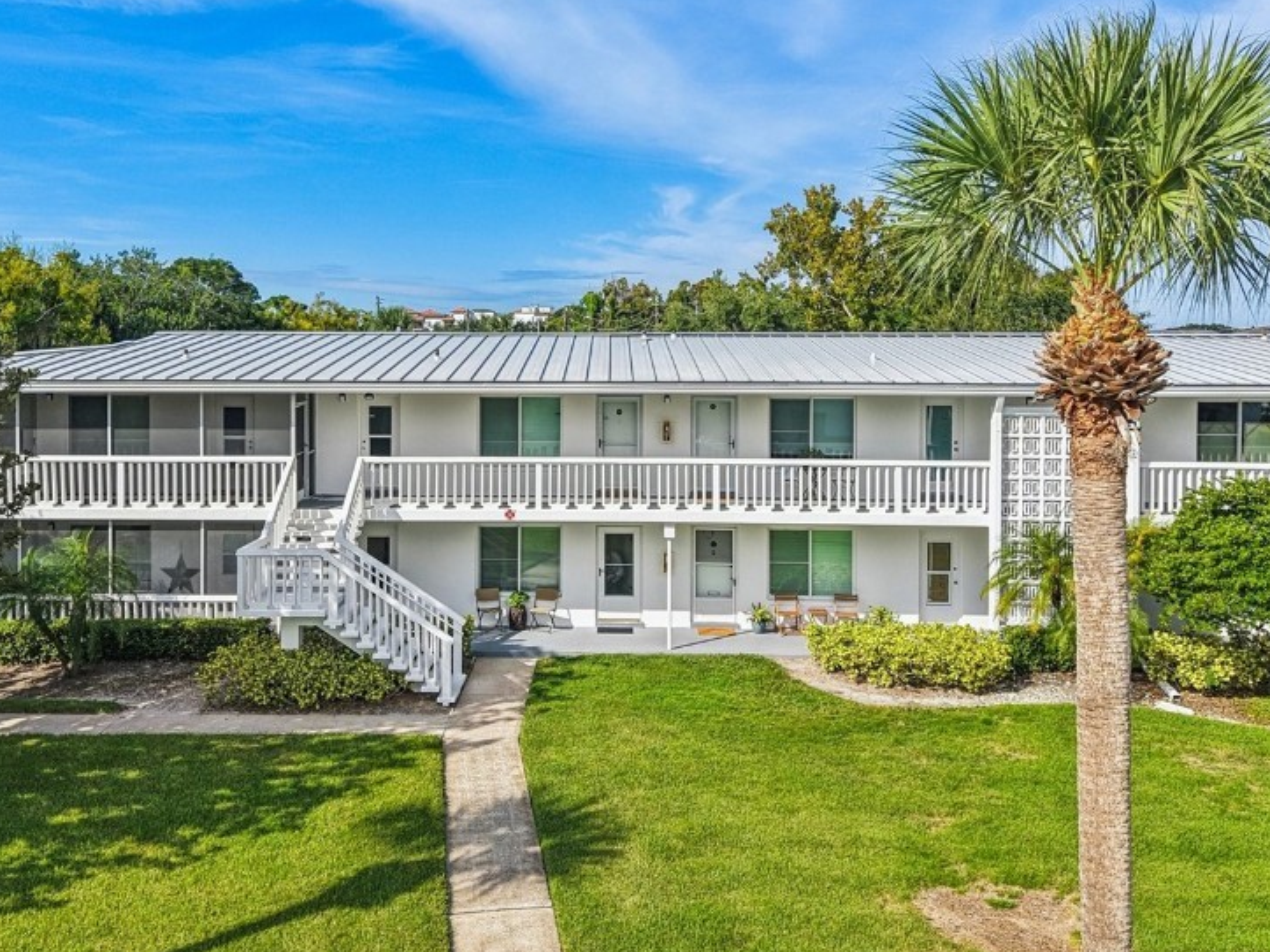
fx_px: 1247
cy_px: 376
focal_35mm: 34
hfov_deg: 53.9
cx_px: 581
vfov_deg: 41.6
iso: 150
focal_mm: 8.67
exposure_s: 1/4000
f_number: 1.8
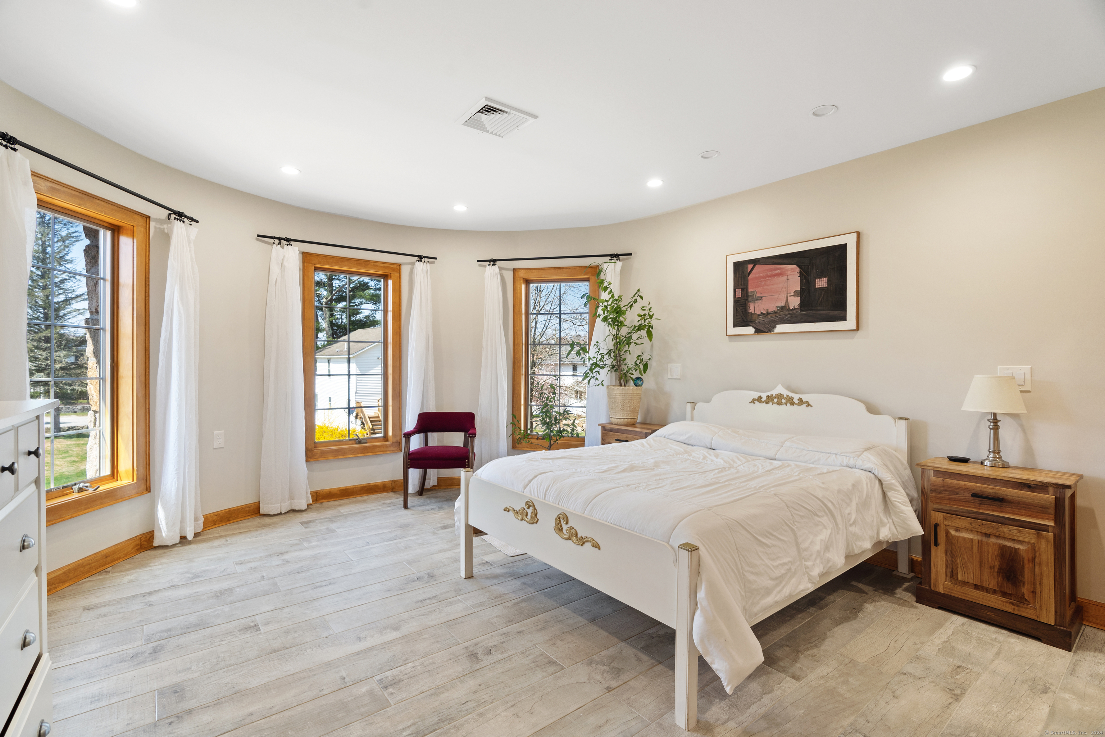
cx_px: 552
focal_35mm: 16
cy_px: 368
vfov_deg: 73.7
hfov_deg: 96.7
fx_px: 491
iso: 200
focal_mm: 16
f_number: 7.1
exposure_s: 1/6
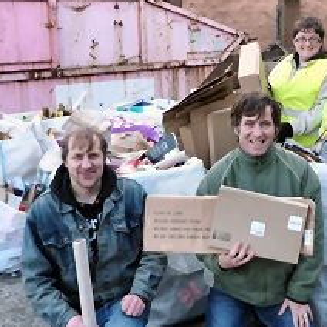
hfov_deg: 30.5
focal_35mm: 55
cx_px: 247
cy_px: 150
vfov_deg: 31.1
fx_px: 588
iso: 100
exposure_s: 1/125
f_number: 2.8
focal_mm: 5.5
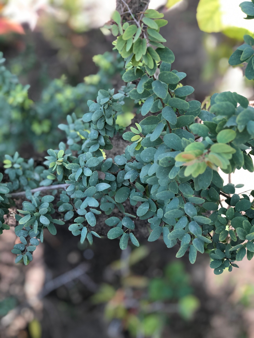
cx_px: 127
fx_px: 558
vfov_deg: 33.8
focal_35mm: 57
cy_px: 169
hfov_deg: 25.7
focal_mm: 6.6
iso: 20
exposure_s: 1/40
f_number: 2.8
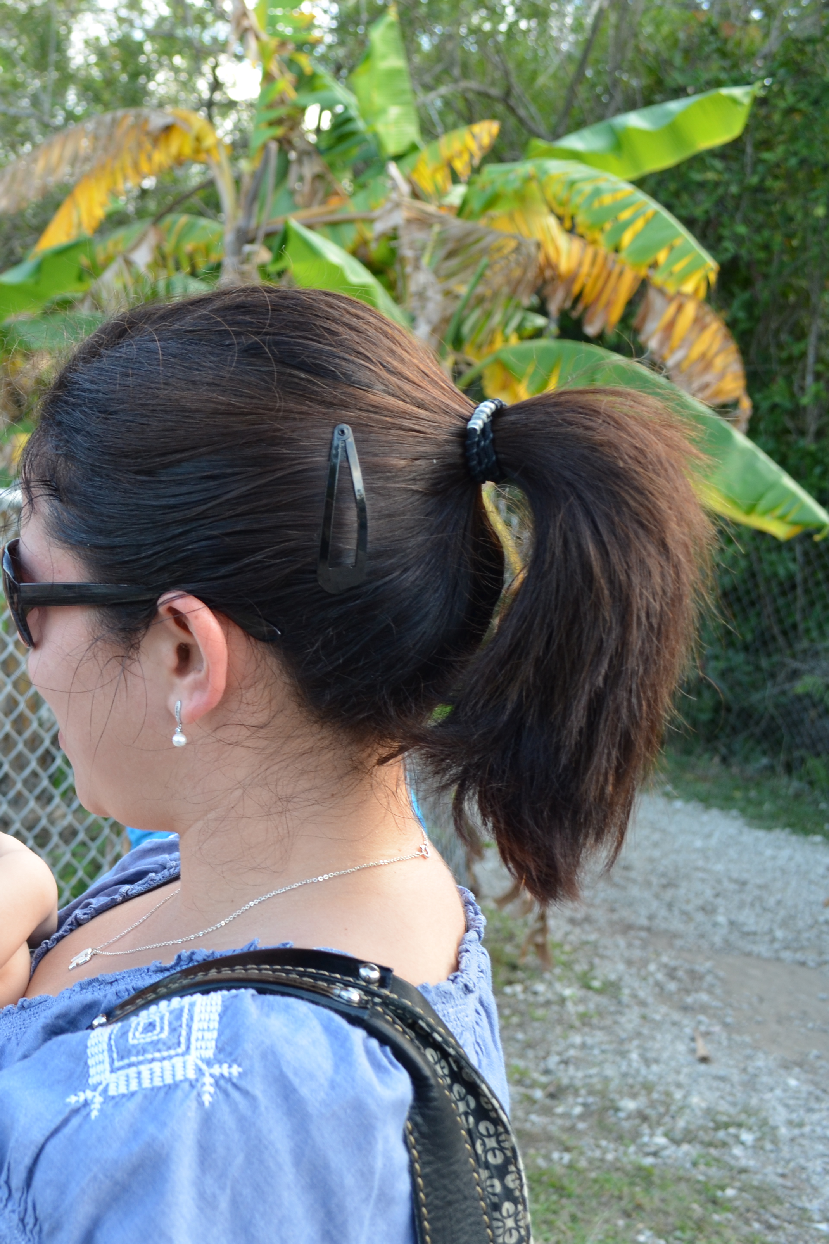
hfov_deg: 26.8
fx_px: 1589
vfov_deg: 42.7
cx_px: -90
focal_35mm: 46
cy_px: 629
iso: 280
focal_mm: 20
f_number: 5.6
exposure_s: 1/125
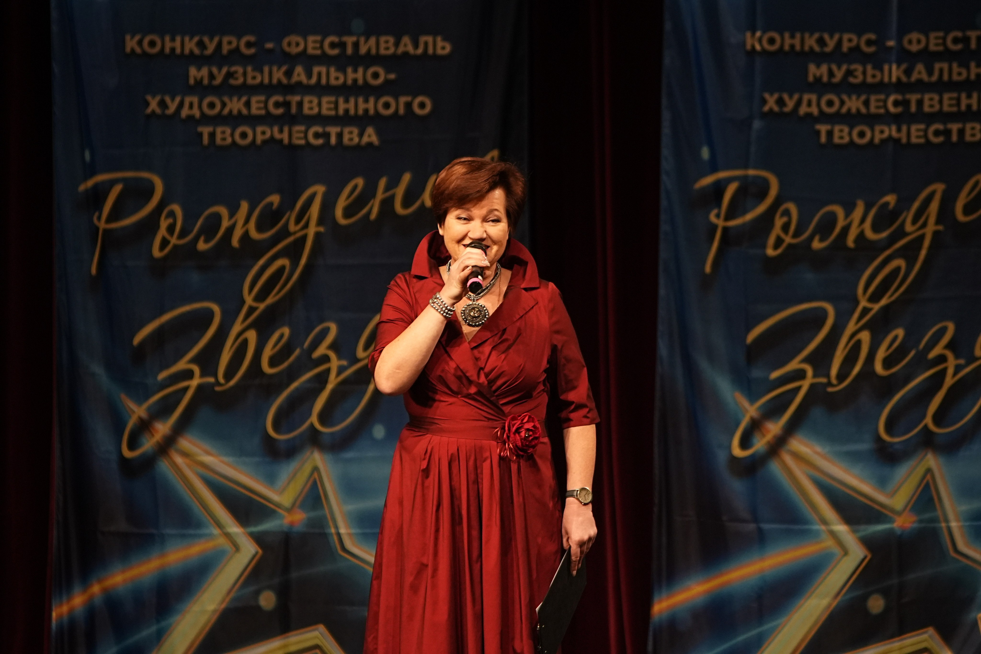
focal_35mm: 270
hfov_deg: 7.6
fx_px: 7357
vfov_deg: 5.1
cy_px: 327
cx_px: 490
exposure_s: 1/400
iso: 1600
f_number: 2.8
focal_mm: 180
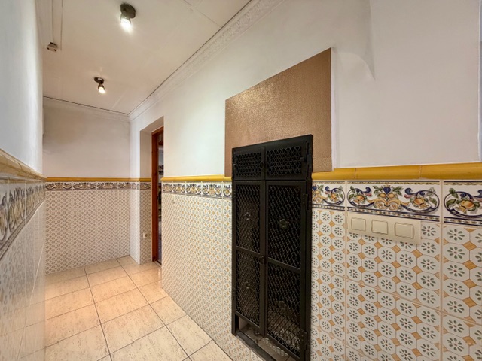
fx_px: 195
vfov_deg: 85.7
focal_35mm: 14
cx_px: 241
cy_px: 180
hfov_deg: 102.1
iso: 250
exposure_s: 1/50
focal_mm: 2.22
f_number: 2.2
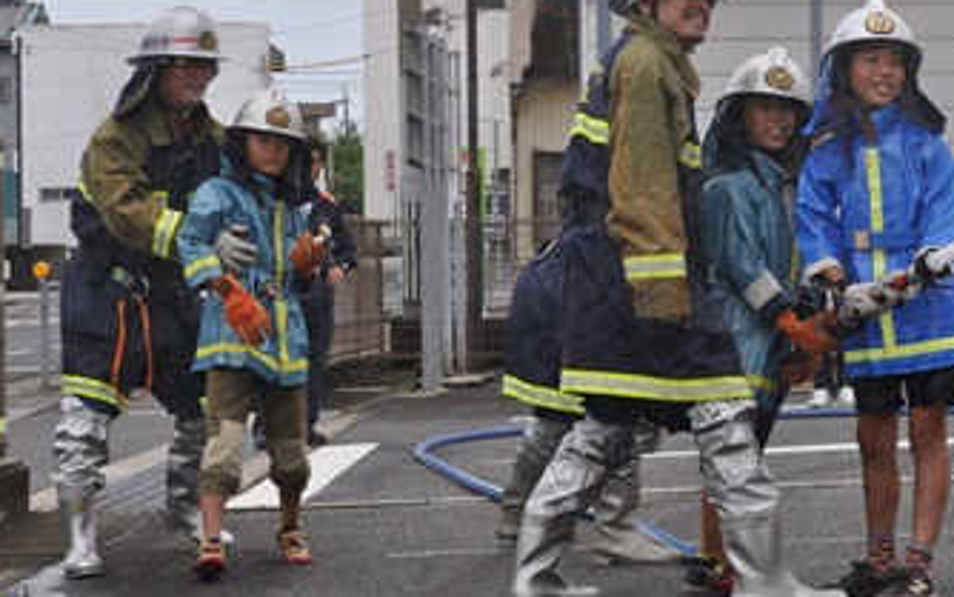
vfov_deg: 11.6
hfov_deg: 18.5
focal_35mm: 113
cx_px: 563
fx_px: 2931
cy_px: 274
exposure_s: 1/250
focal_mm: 55
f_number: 8
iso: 200
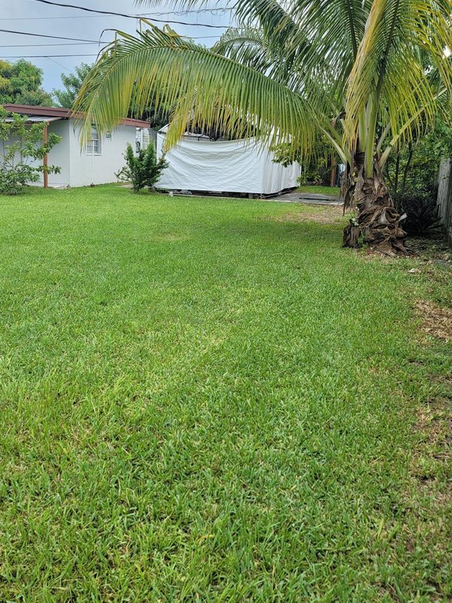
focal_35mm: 32
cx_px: 168
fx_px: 557
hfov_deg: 43.8
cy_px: 256
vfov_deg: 56.6
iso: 20
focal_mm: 7
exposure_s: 1/285
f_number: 1.8
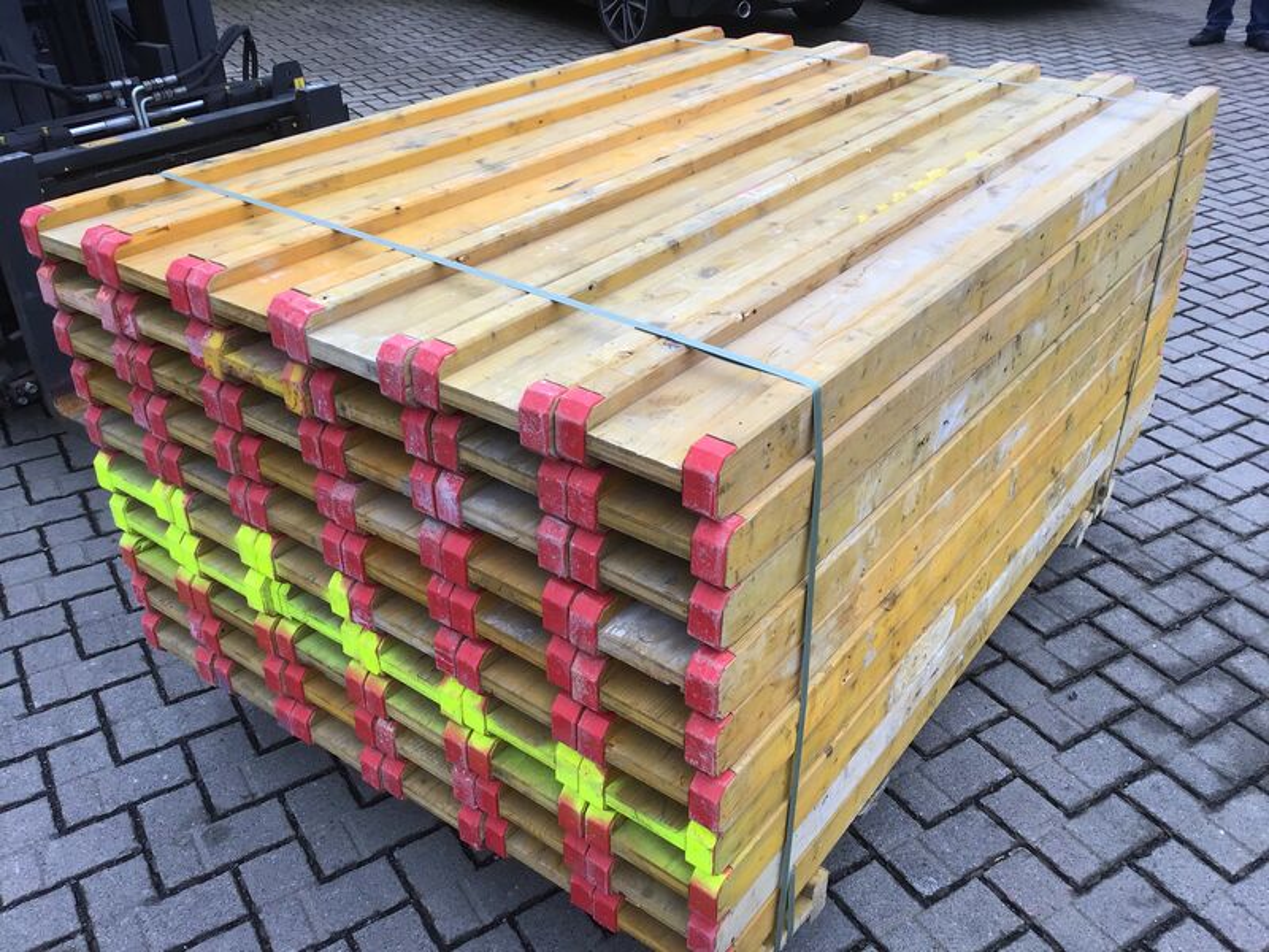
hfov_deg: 58.4
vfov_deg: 45.4
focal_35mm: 31
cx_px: 634
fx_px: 1136
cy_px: 476
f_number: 2.4
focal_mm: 3.3
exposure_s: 1/100
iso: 40
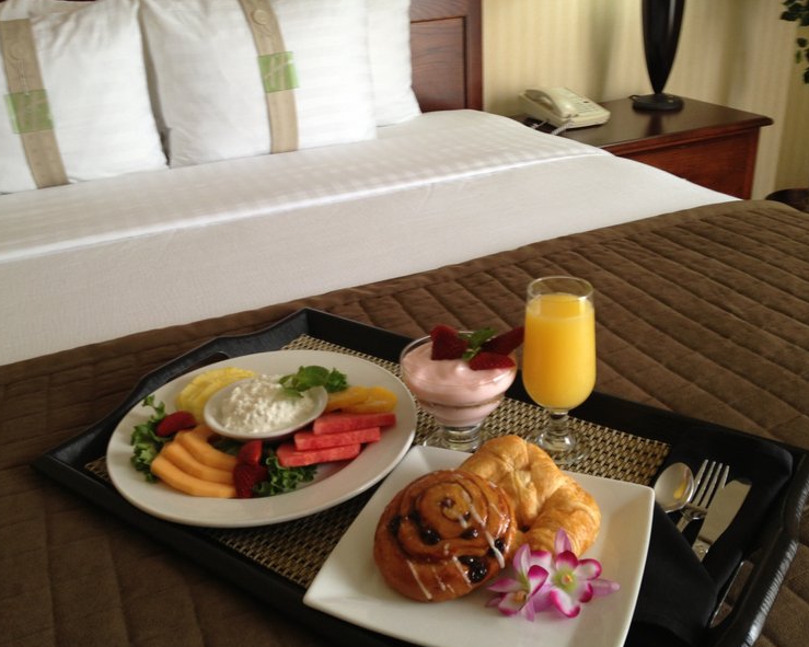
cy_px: 326
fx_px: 886
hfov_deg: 49.1
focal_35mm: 37
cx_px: 393
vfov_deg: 40.1
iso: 64
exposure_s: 1/20
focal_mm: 4.28
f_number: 2.4
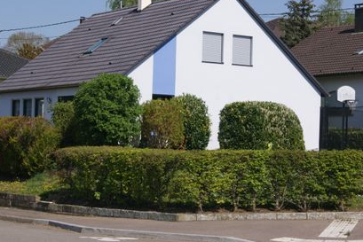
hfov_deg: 23.1
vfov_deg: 15.5
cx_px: 203
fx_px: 888
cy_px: 100
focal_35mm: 88
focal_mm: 40
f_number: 13
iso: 100
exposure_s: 1/125
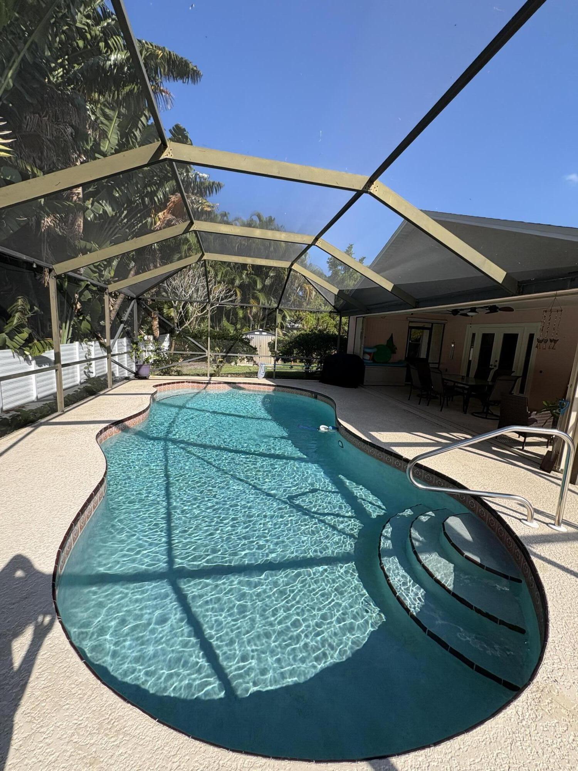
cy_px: 386
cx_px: 289
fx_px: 312
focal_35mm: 14
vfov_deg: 102.1
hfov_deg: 85.7
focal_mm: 2.22
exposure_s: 1/771
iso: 40
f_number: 2.2
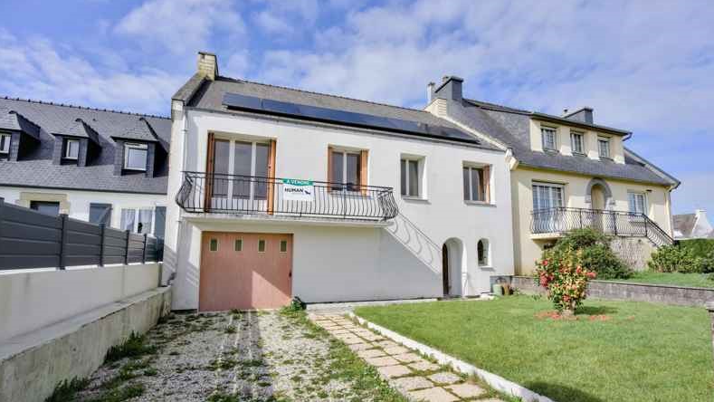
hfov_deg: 95.9
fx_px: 322
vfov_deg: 63.7
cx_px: 359
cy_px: 224
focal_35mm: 17
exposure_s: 1/4000
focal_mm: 16
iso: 800
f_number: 8
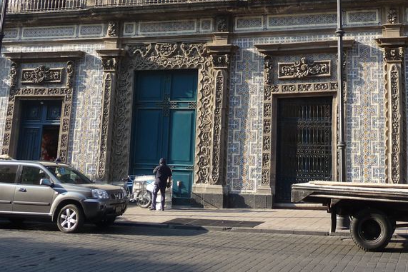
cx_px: 276
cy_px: 8
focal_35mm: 51
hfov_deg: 38.4
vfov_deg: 25.4
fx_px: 578
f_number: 3.3
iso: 100
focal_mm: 4.7
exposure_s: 1/160
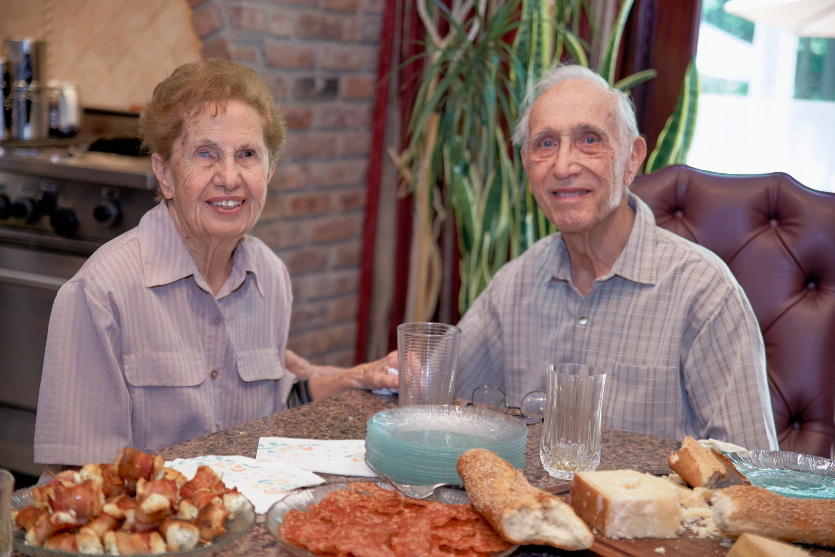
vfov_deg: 19.5
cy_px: 278
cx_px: 418
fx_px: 1623
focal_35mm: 70
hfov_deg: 28.8
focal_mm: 70
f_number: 3.2
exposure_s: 1/80
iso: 1600
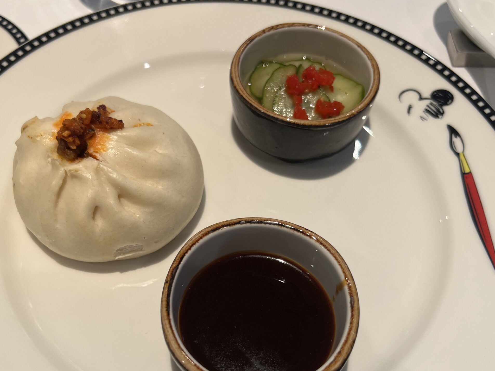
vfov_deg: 40.4
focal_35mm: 35
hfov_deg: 52.5
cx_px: 220
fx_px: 500
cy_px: 232
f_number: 1.5
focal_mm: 5.7
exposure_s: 1/120
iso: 125
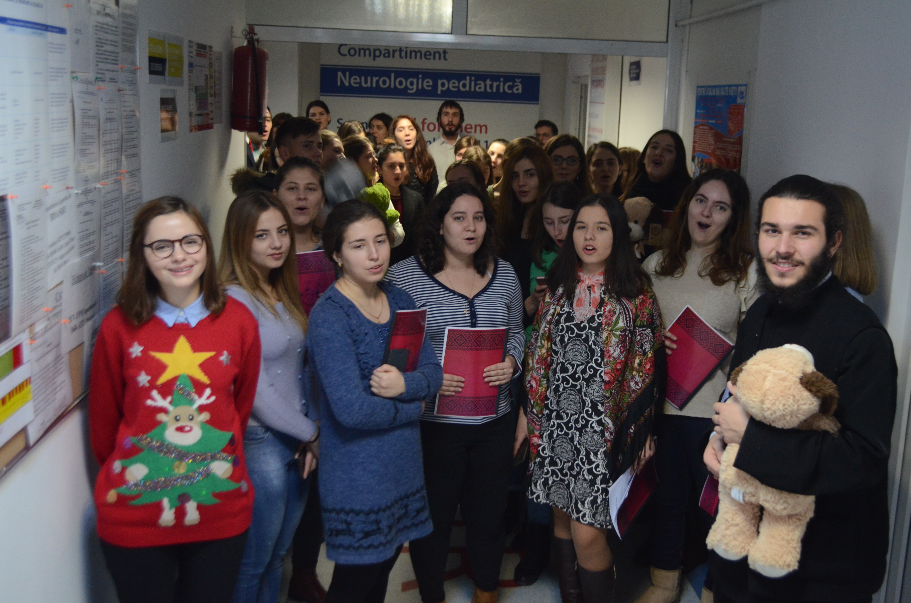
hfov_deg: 49.6
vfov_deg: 34.1
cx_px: 456
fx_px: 985
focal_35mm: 39
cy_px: 302
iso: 1600
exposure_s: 1/30
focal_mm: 26
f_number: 4.2
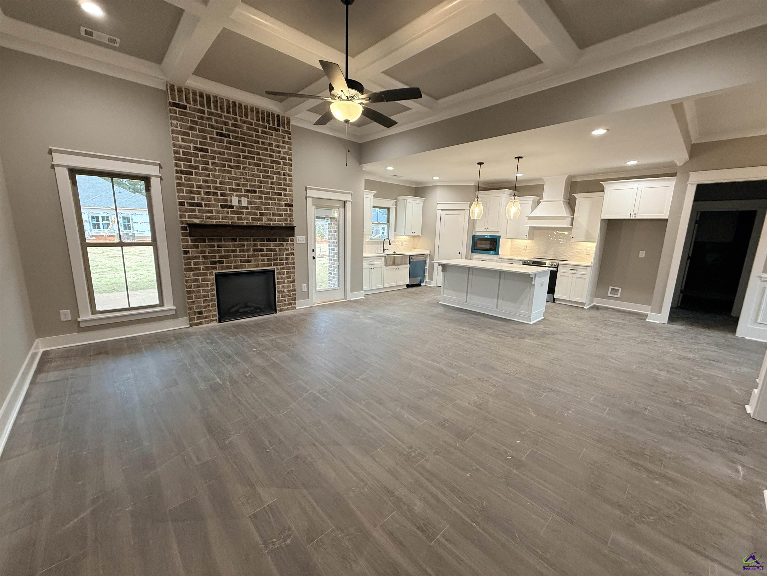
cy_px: 288
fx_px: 310
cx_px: 384
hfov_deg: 102.1
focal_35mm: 14
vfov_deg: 85.7
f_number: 2.2
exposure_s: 1/120
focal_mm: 2.22
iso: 250
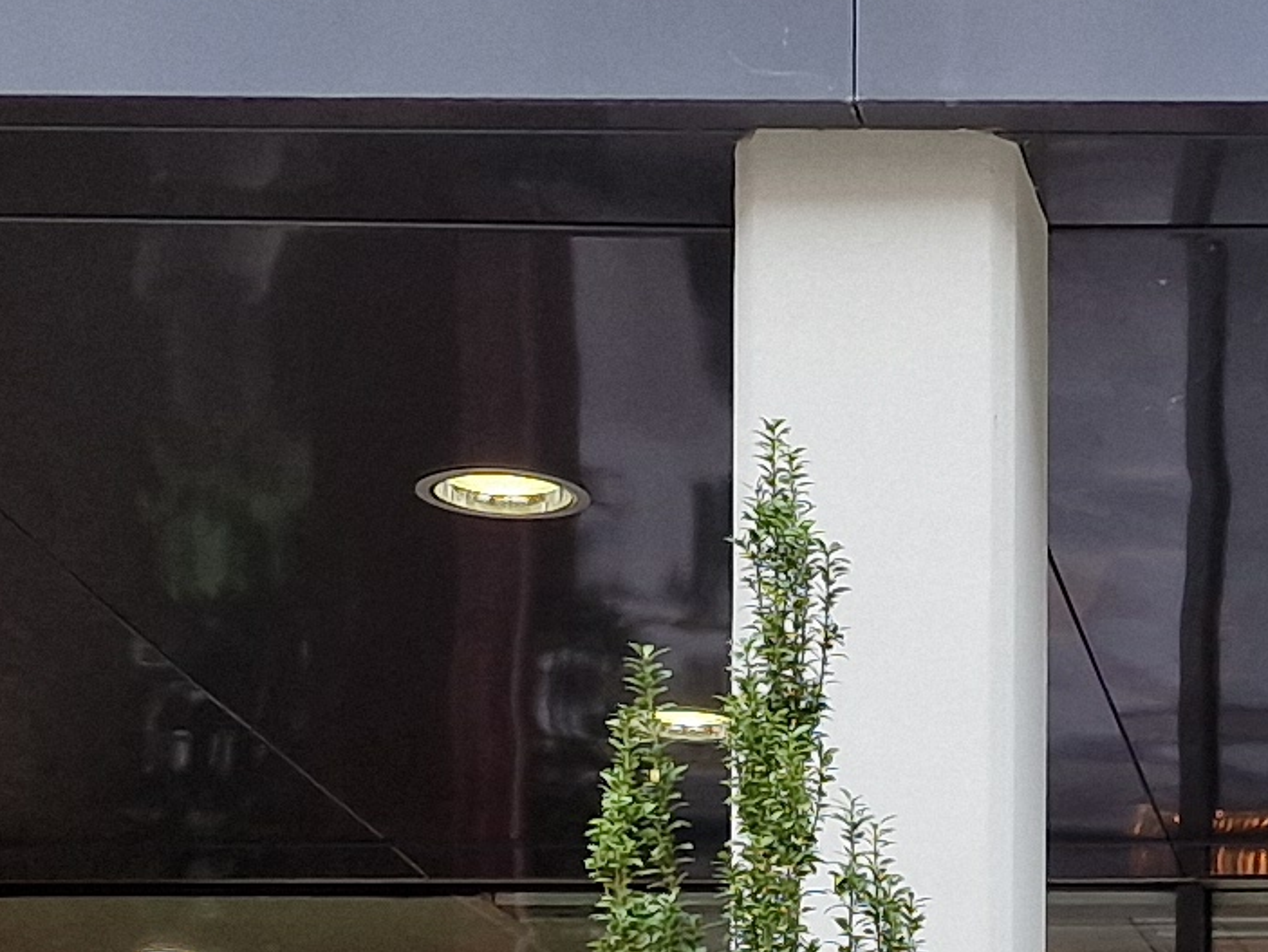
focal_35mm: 131
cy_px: 1758
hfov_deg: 14.6
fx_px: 4800
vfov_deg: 10.6
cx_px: 1492
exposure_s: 1/180
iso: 50
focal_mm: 6.4
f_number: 1.8
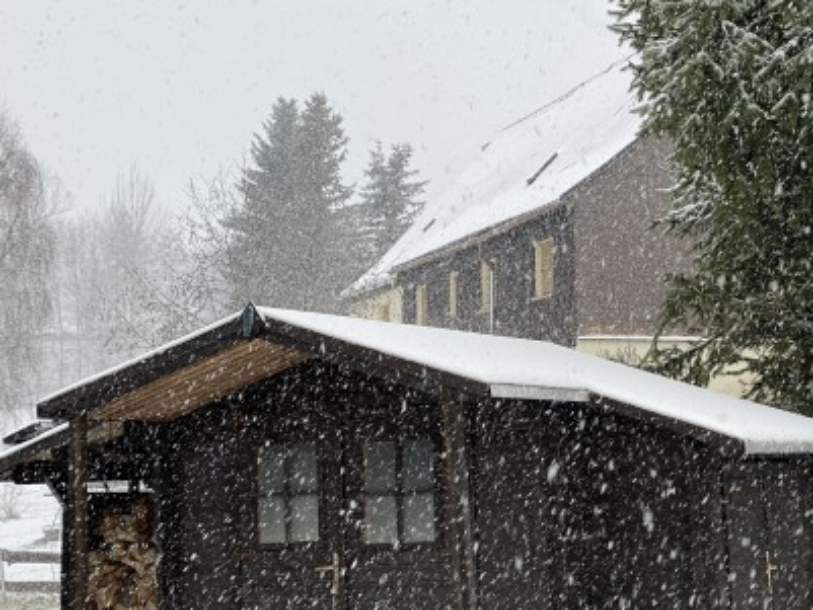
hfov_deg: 23.3
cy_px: 381
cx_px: 610
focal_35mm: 83
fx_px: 1950
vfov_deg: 17.8
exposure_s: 1/132
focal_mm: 6
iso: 20
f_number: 2
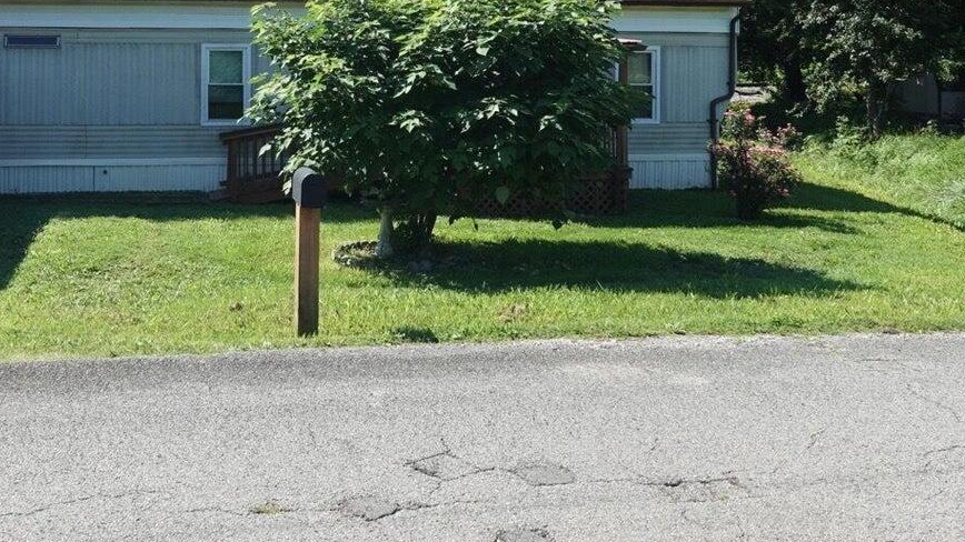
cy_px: 31
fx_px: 947
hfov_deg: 52.3
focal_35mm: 37
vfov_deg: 30.3
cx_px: 273
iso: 125
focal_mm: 7.6
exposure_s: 1/800
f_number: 3.5
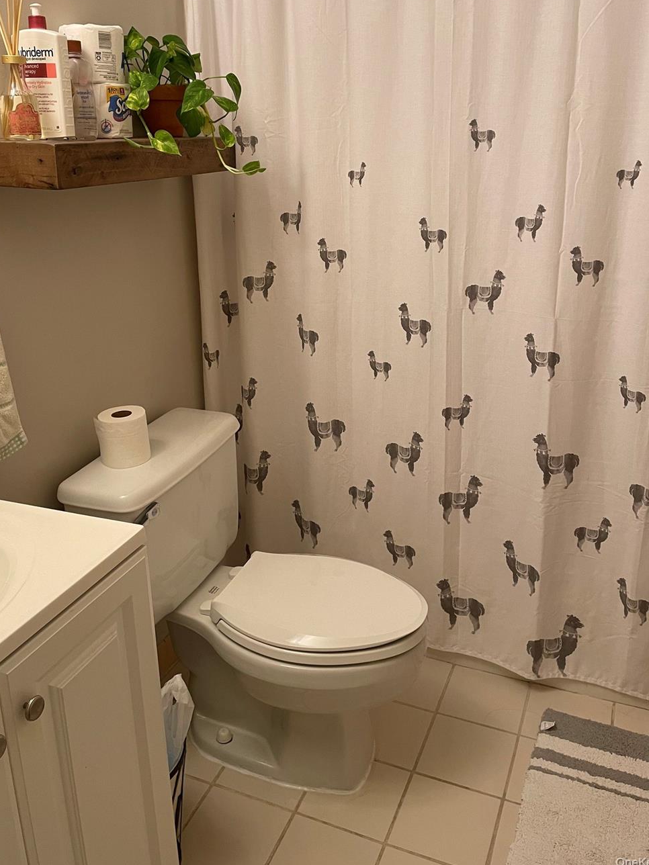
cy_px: 355
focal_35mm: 31
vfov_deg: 58.0
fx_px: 775
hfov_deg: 45.4
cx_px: 306
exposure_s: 1/60
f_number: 1.6
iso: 100
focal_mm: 4.2
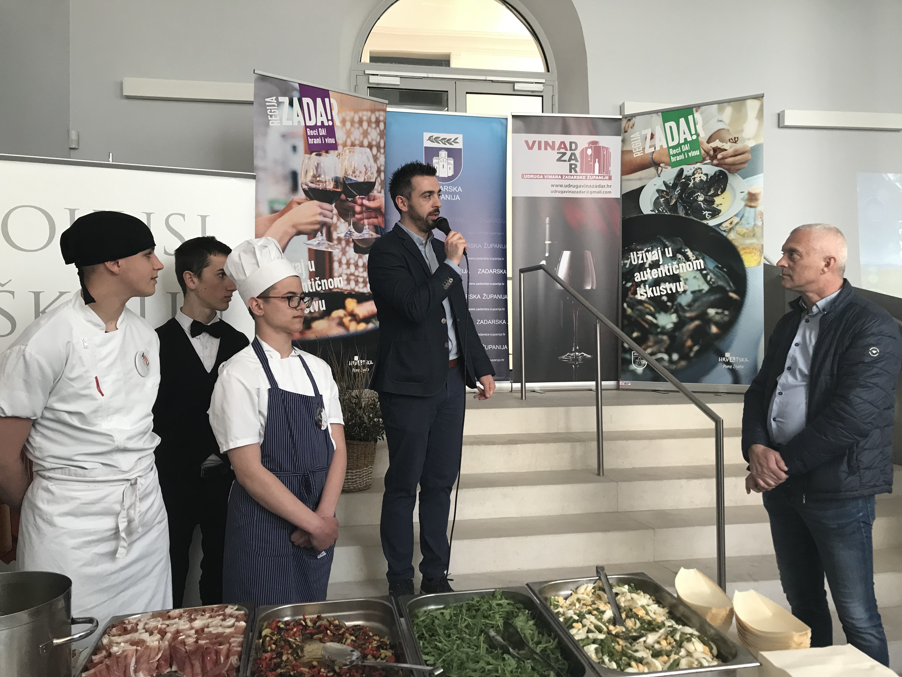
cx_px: 451
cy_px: 338
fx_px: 730
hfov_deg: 63.4
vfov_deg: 49.7
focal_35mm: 28
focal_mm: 3.99
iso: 25
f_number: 1.8
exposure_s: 1/40
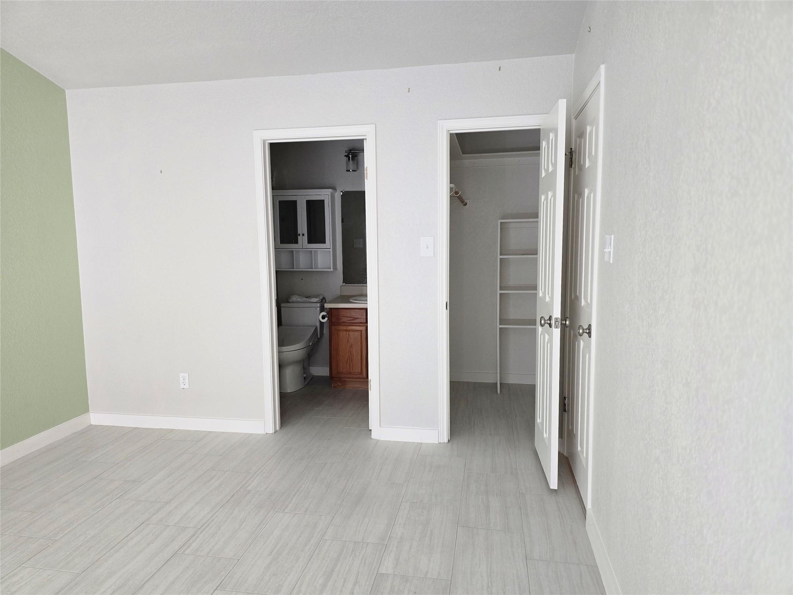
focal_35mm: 23
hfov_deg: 73.9
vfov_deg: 58.9
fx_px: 527
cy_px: 298
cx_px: 396
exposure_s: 1/120
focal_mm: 6.3
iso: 400
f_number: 1.7
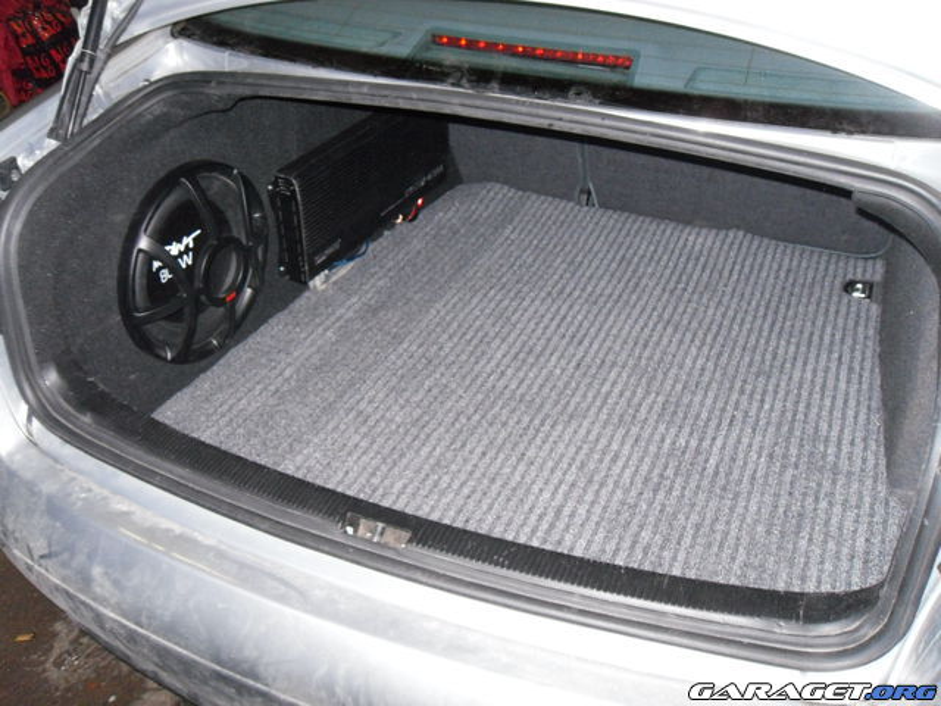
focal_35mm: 35
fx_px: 951
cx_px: 470
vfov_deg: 40.7
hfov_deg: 52.6
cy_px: 353
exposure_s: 1/45
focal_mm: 6.3
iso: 400
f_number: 3.5
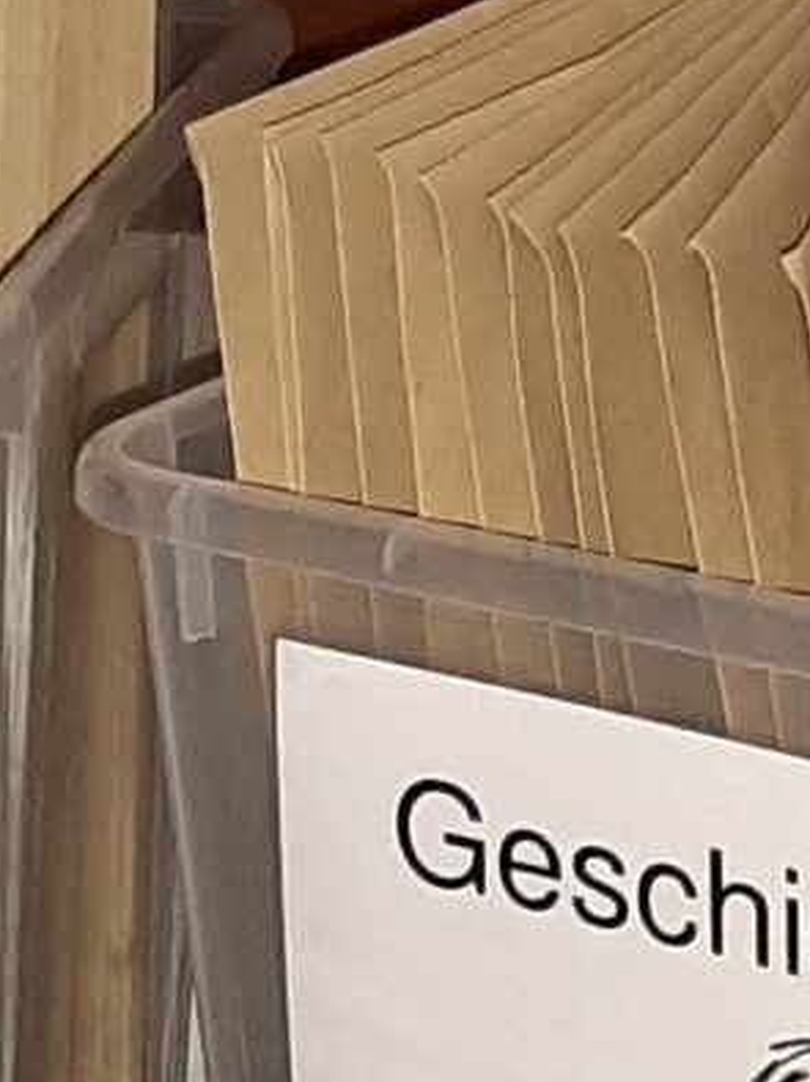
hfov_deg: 8.8
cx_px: 264
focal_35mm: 169
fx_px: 5278
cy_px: 404
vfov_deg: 11.7
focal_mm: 3.93
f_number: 1.7
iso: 500
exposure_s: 1/20
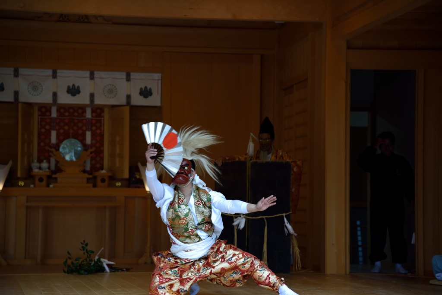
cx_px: 221
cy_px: 148
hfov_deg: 17.1
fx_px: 1473
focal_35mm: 120
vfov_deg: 11.4
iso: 360
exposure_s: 1/160
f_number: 4
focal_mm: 120
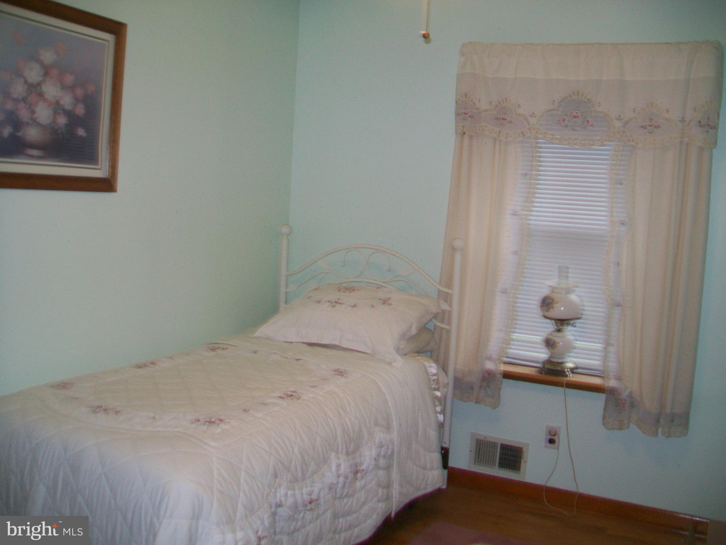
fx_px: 713
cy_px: 272
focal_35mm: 34
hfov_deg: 54.0
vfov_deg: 41.8
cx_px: 363
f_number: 2.7
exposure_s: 1/60
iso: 64
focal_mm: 6.1
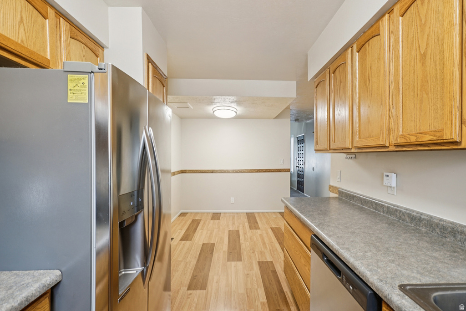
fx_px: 220
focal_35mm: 17
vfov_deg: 70.5
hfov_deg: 93.3
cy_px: 156
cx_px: 233
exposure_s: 1/20
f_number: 8
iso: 400
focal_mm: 17
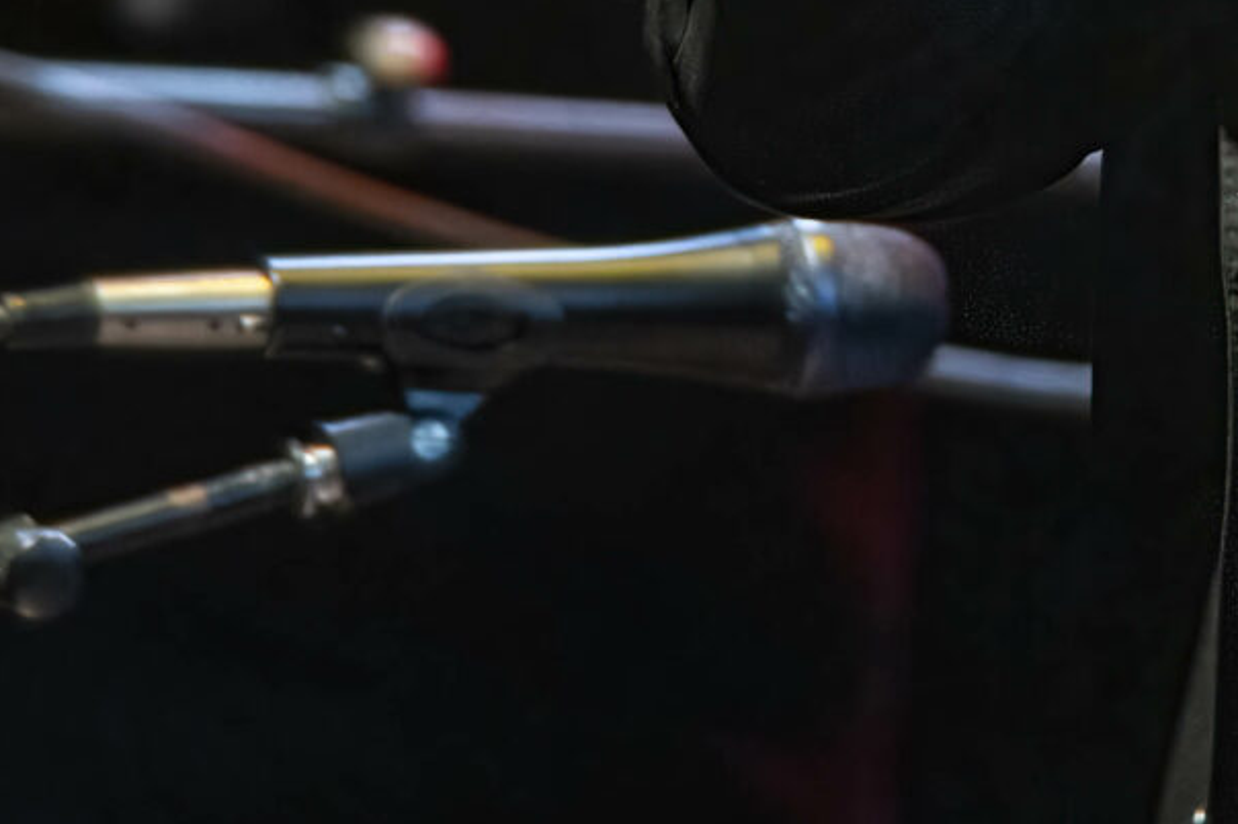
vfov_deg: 0.5
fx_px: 87365
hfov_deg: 0.8
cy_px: -737
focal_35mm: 2542
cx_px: 1289
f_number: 6.3
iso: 4000
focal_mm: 600
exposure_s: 1/250
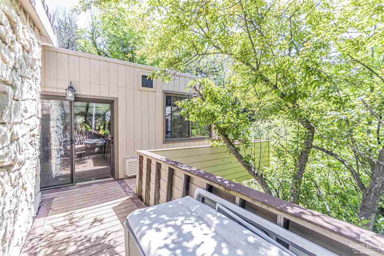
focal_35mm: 15
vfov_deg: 77.3
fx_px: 160
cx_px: 192
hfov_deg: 100.4
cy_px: 128
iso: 100
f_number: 7.1
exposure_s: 1/50
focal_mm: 10
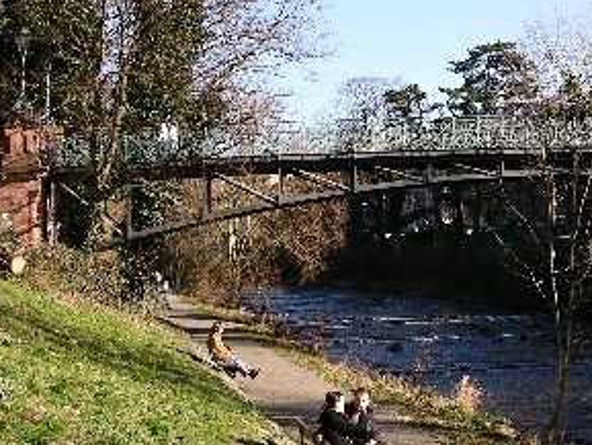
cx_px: 482
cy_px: 174
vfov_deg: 20.7
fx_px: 1215
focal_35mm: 71
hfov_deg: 26.8
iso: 50
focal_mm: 8.9
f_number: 6.3
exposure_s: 1/99
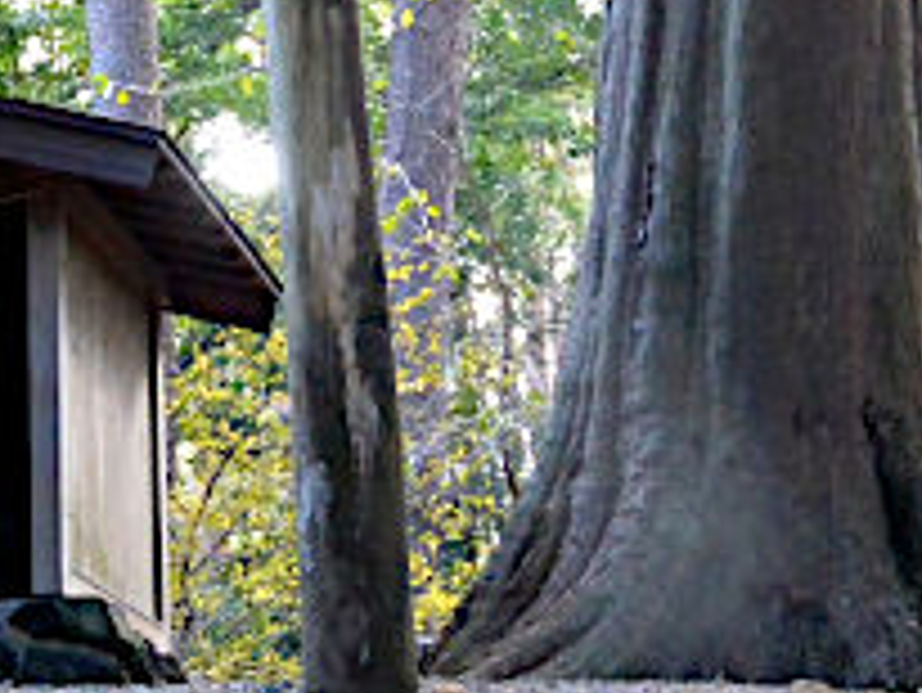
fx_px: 3278
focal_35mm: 123
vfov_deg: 12.0
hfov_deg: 15.5
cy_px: 142
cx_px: -144
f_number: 4.5
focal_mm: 15.2
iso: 1600
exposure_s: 1/30
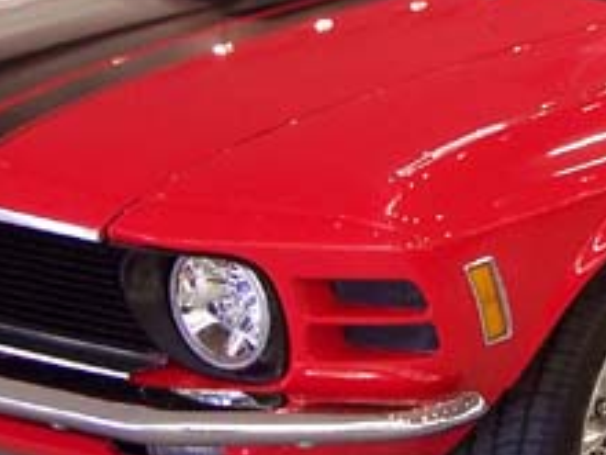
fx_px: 2066
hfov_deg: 16.5
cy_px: 61
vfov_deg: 12.5
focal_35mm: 118
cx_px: 536
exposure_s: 1/30
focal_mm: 6.3
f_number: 2.8
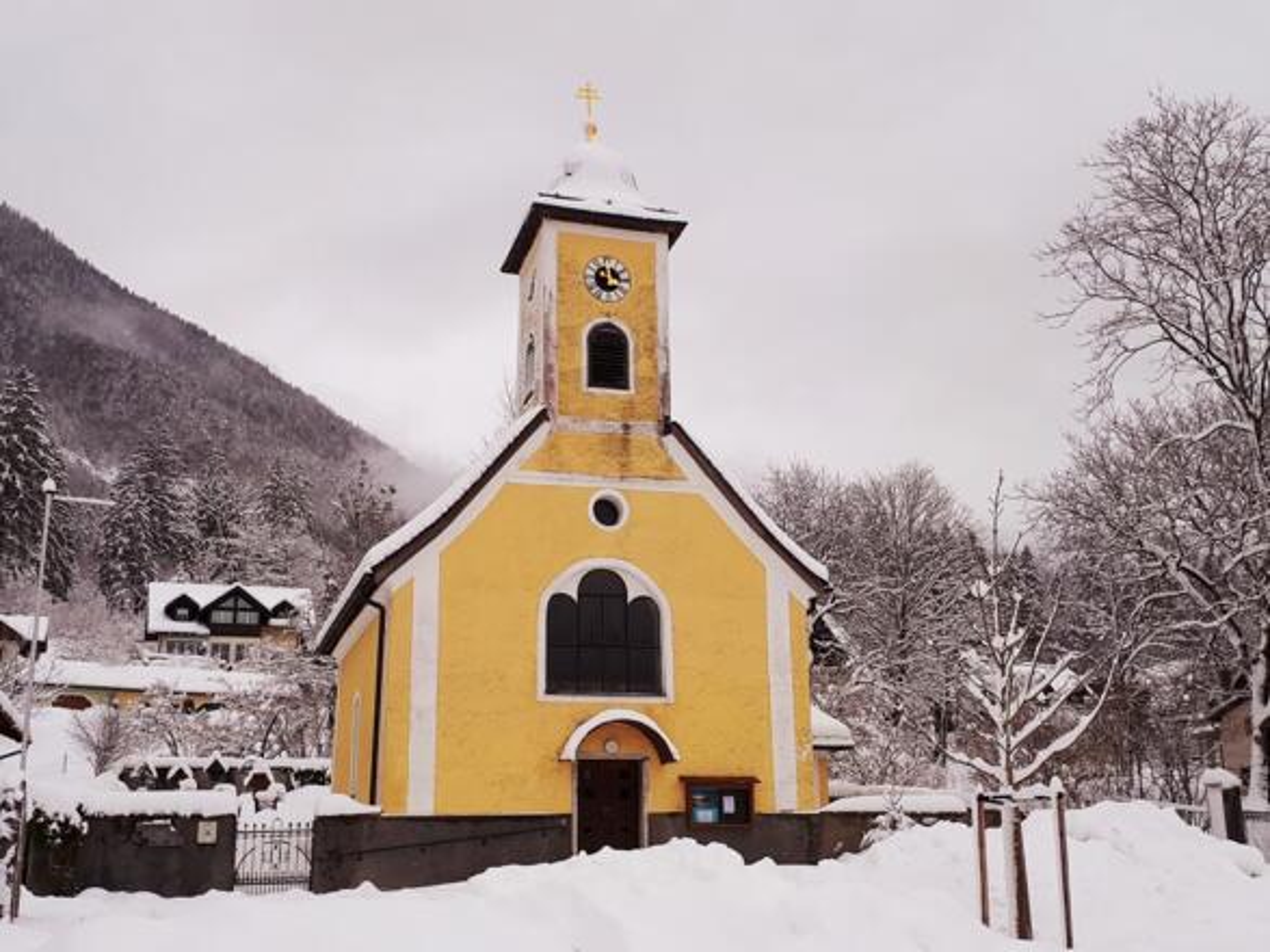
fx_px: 990
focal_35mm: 27
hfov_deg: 65.3
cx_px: 635
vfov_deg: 51.3
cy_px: 476
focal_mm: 3.6
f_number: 1.9
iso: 40
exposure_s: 1/147
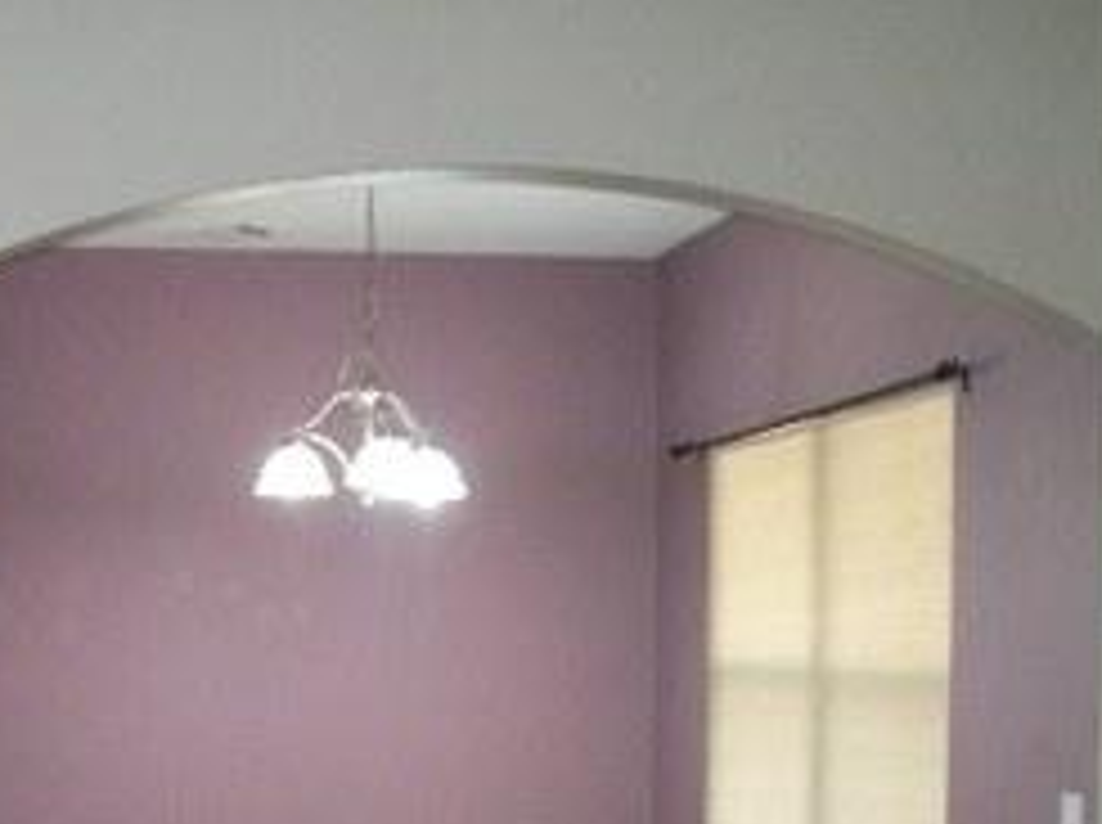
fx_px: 2130
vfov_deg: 21.3
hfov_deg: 28.1
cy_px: 788
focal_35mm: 67
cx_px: 157
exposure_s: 1/30
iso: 250
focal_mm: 5.7
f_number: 2.9
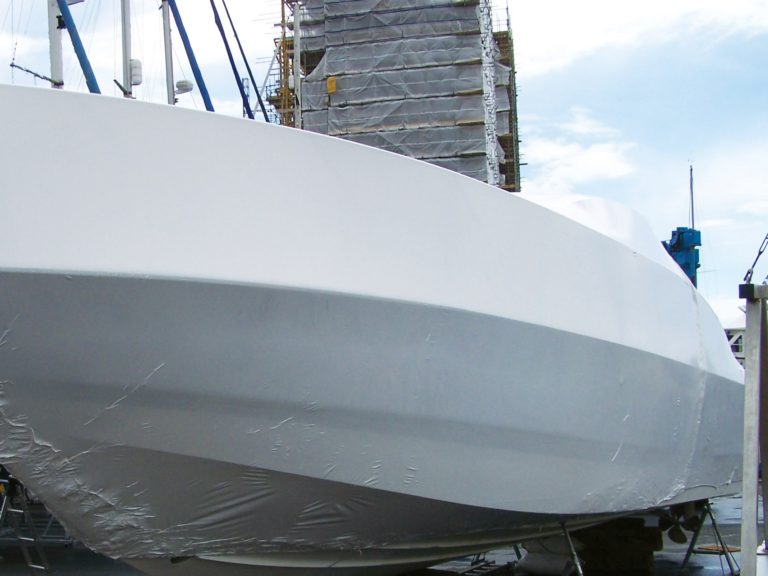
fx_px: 1154
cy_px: 381
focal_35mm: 52
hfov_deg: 36.5
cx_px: 273
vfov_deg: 27.9
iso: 80
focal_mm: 6.3
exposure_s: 1/1000
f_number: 4
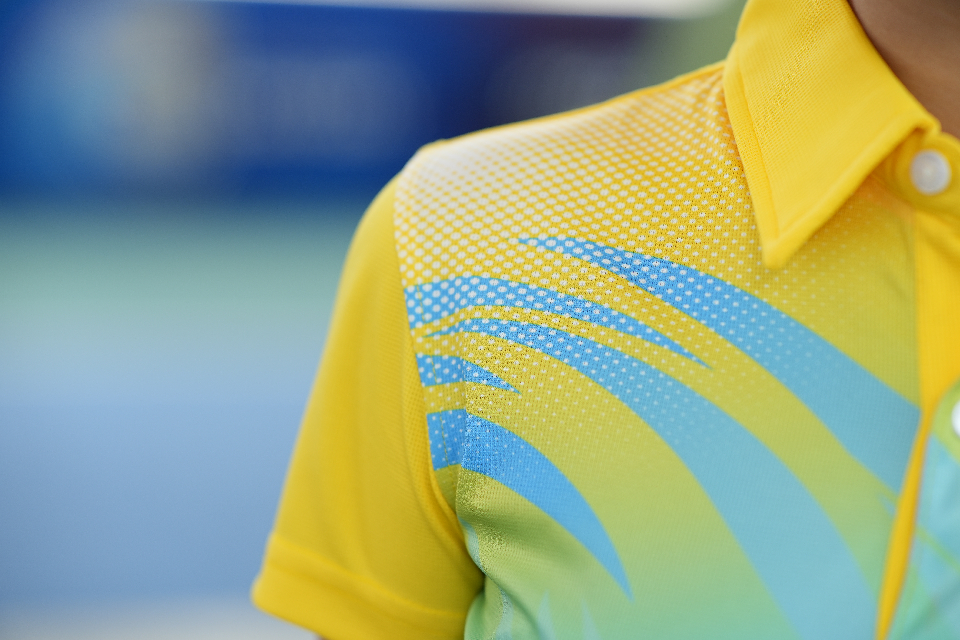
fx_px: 2266
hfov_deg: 23.9
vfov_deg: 16.1
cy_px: 320
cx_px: 480
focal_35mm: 85
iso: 320
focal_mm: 85
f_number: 2.8
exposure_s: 1/400
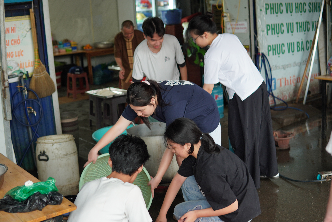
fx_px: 415
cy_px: 111
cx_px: 166
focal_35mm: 45
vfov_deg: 29.9
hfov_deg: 43.6
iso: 160
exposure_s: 1/50
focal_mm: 30
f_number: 2
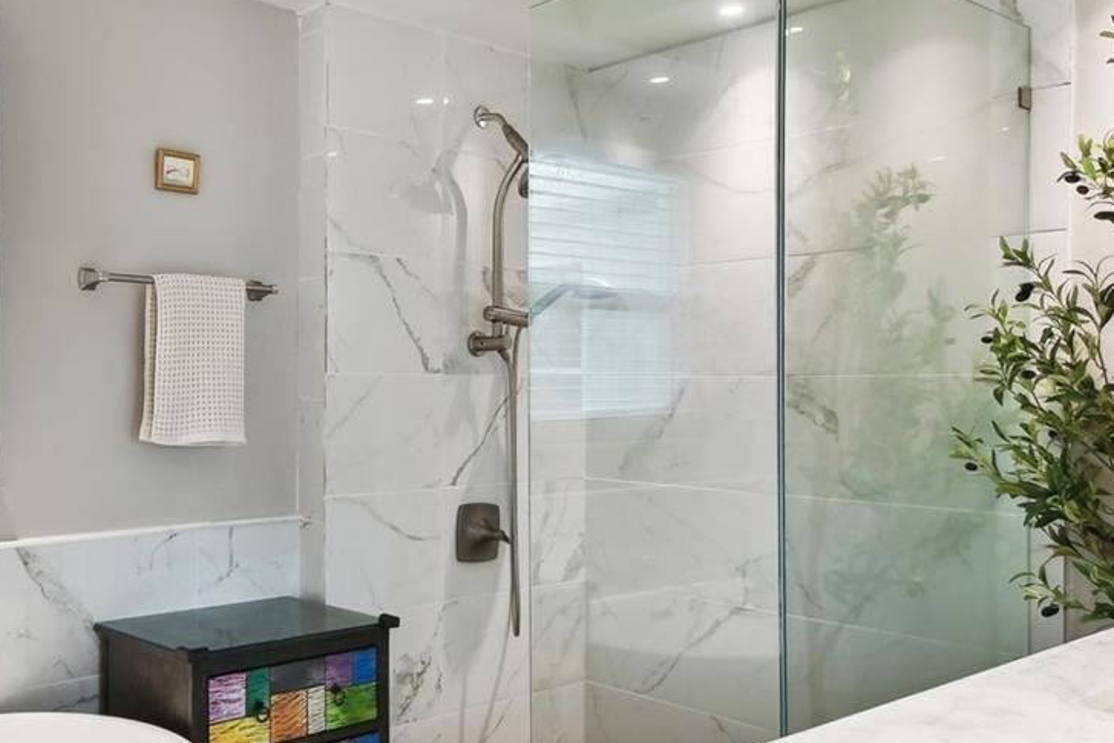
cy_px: 366
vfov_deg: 40.0
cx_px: 287
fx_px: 1021
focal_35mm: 33
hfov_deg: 54.7
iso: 100
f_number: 7.1
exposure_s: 1/13
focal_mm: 10
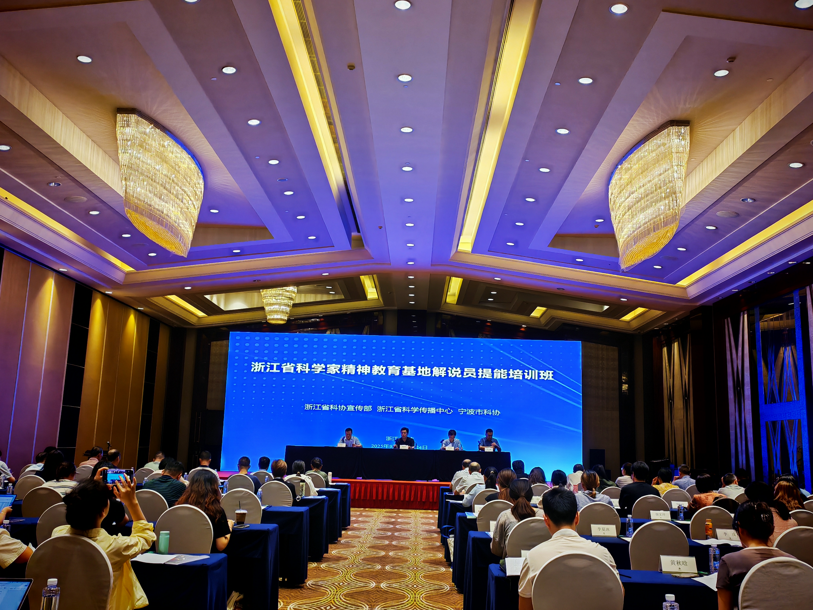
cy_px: 305
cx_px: 406
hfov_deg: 52.6
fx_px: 822
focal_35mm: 35
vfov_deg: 40.7
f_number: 1.9
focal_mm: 5.52
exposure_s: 1/100
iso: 125
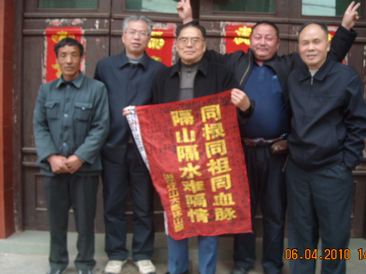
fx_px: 423
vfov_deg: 36.0
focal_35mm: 40
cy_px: 130
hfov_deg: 46.8
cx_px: 198
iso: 183
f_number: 2.8
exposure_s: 1/60
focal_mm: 5.7
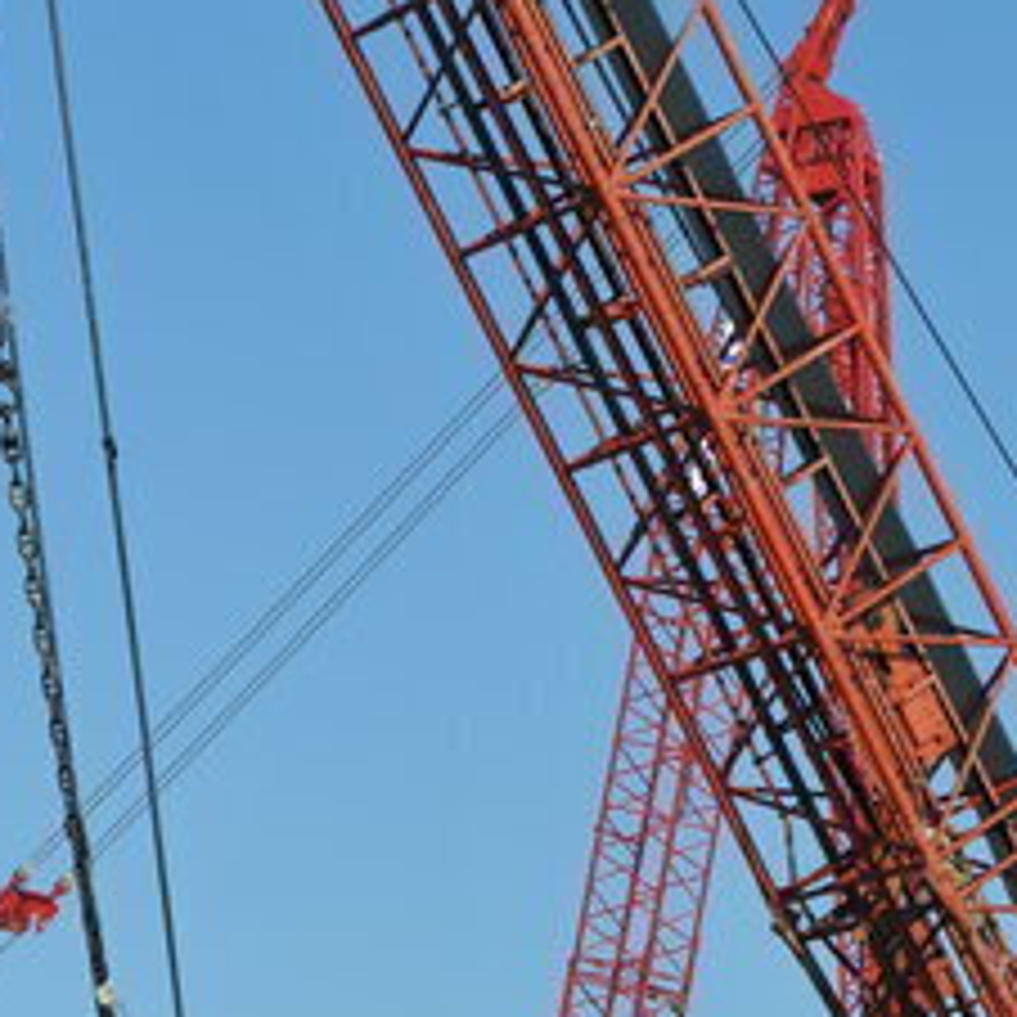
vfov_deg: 9.1
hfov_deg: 9.3
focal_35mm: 189
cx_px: 511
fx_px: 6282
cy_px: 1256
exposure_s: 1/400
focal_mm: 70
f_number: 10
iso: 200
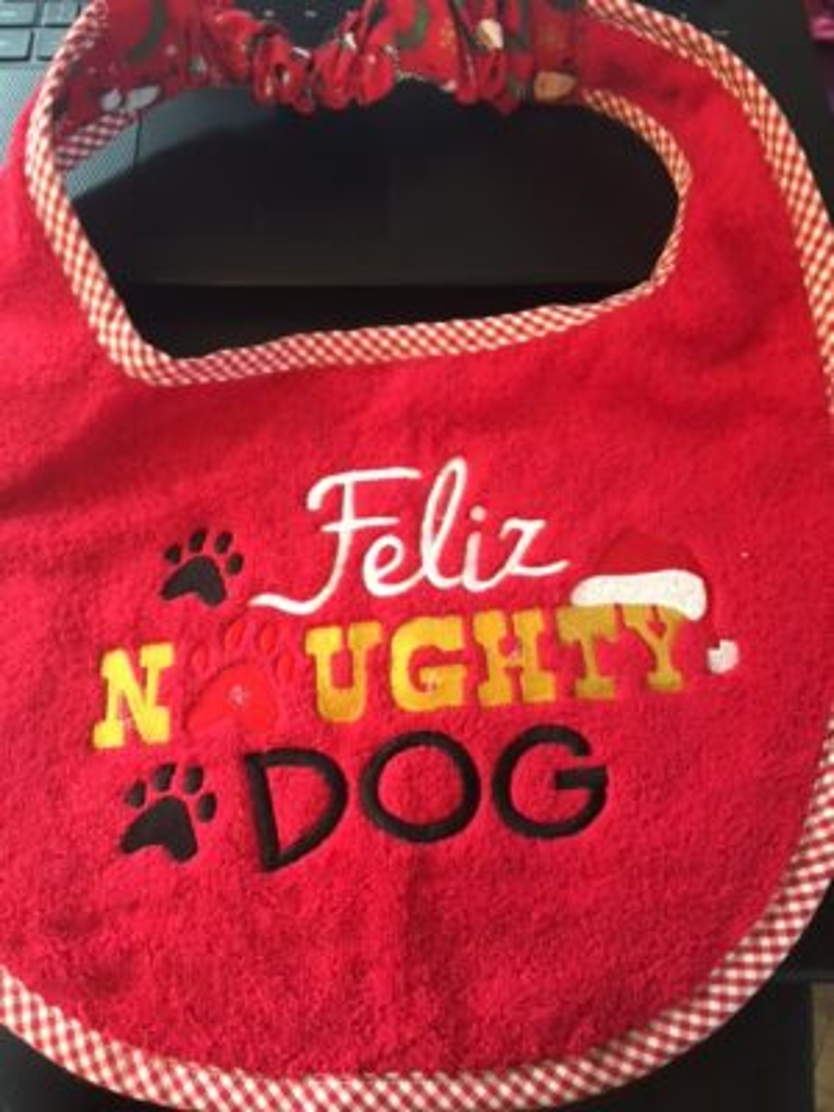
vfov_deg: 61.7
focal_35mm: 29
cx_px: 417
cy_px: 556
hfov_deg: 48.2
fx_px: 932
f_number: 2.2
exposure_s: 1/8
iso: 100
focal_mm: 4.15
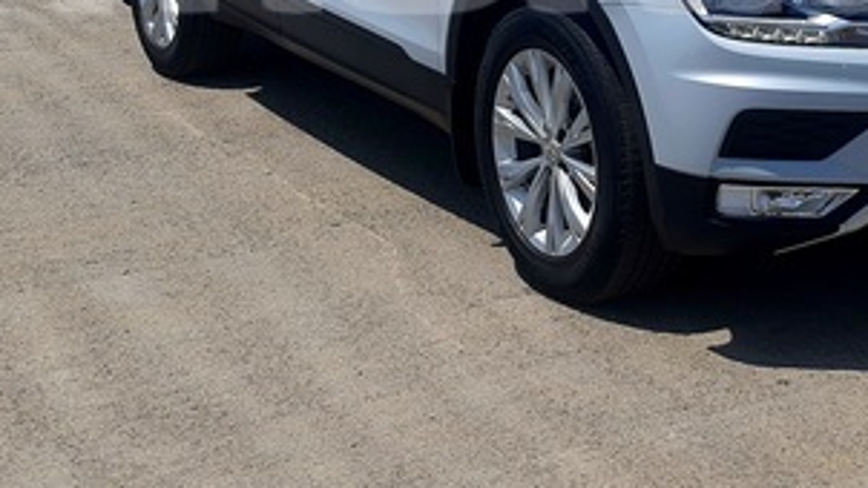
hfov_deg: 27.9
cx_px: 621
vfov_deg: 15.7
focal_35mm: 75
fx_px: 1726
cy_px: -40
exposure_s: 1/5000
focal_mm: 4.32
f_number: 1.7
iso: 50
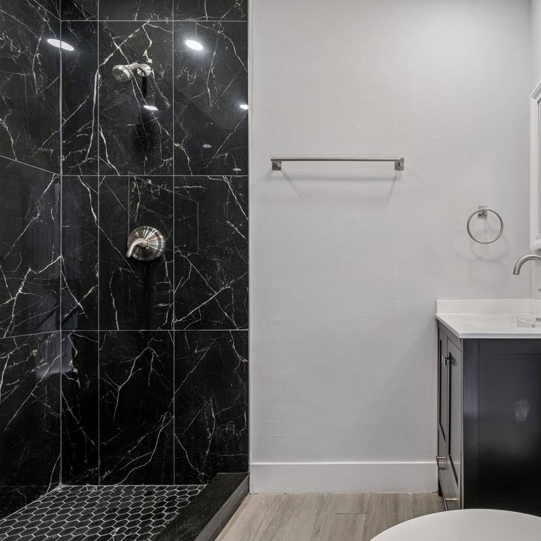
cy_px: 278
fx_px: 354
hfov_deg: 69.1
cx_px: 416
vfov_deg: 74.8
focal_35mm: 20
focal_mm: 10
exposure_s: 1/125
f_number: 7.1
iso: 640
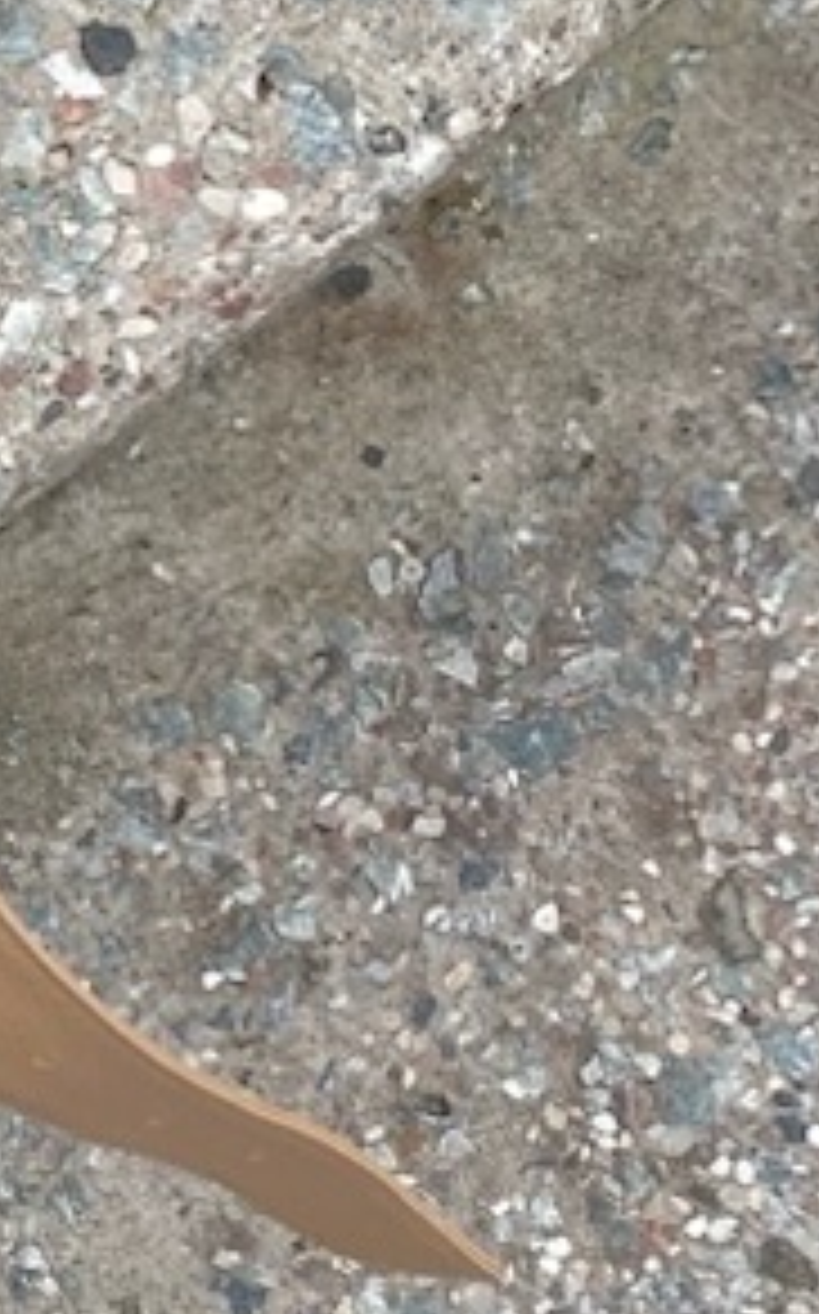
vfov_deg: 17.1
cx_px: -1125
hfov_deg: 9.6
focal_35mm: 121
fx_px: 4330
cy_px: 261
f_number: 1.8
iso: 40
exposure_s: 1/122
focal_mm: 4.25
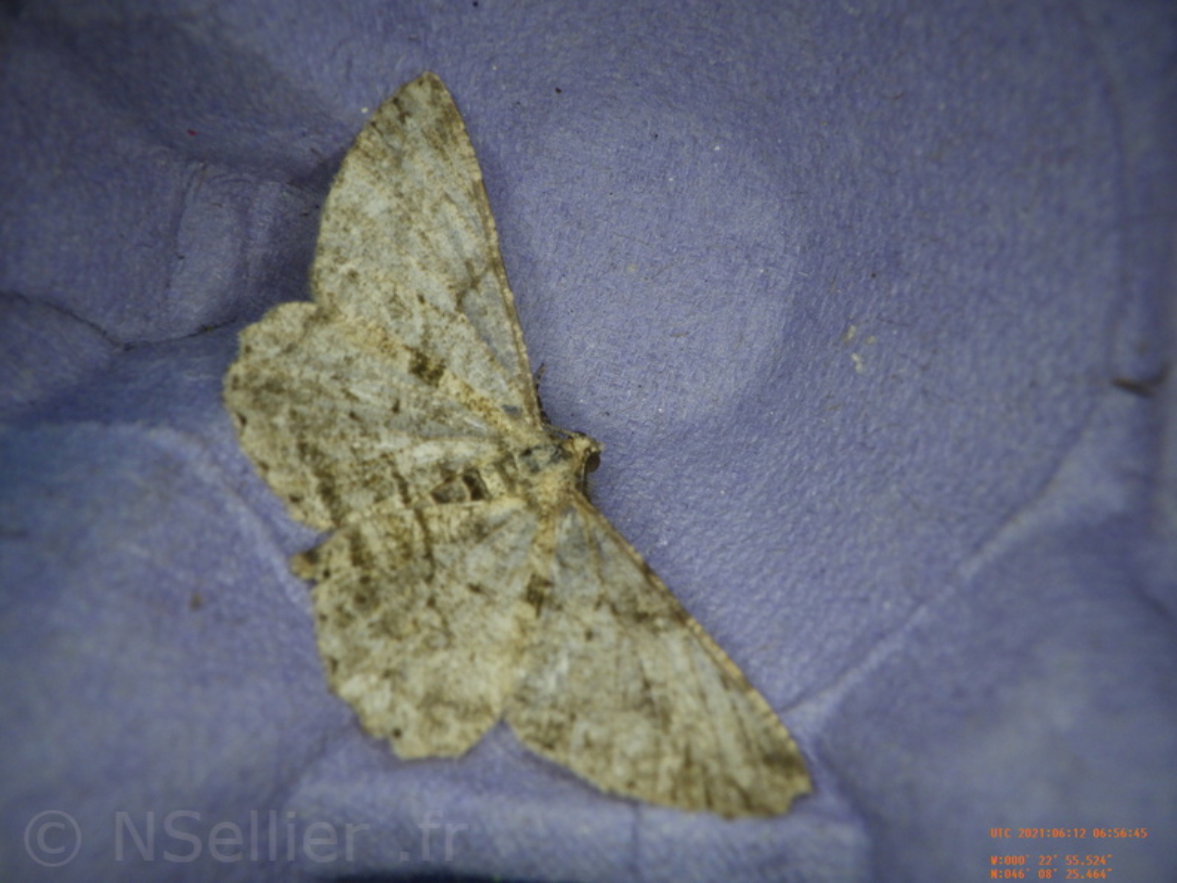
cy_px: 442
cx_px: 588
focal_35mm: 34
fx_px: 1156
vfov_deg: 41.8
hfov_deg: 54.0
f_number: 4.6
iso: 250
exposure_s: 1/800
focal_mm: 6.1
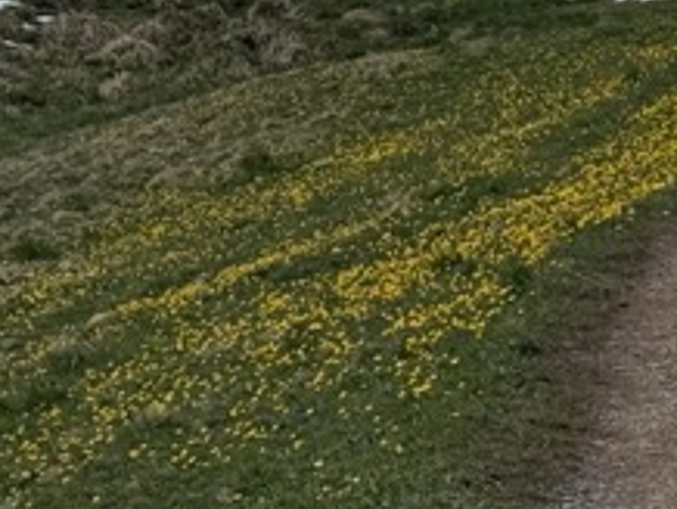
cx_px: 1379
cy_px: 6
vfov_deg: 6.6
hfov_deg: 8.3
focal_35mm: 225
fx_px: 4405
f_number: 1.78
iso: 64
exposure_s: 1/5587
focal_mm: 6.76
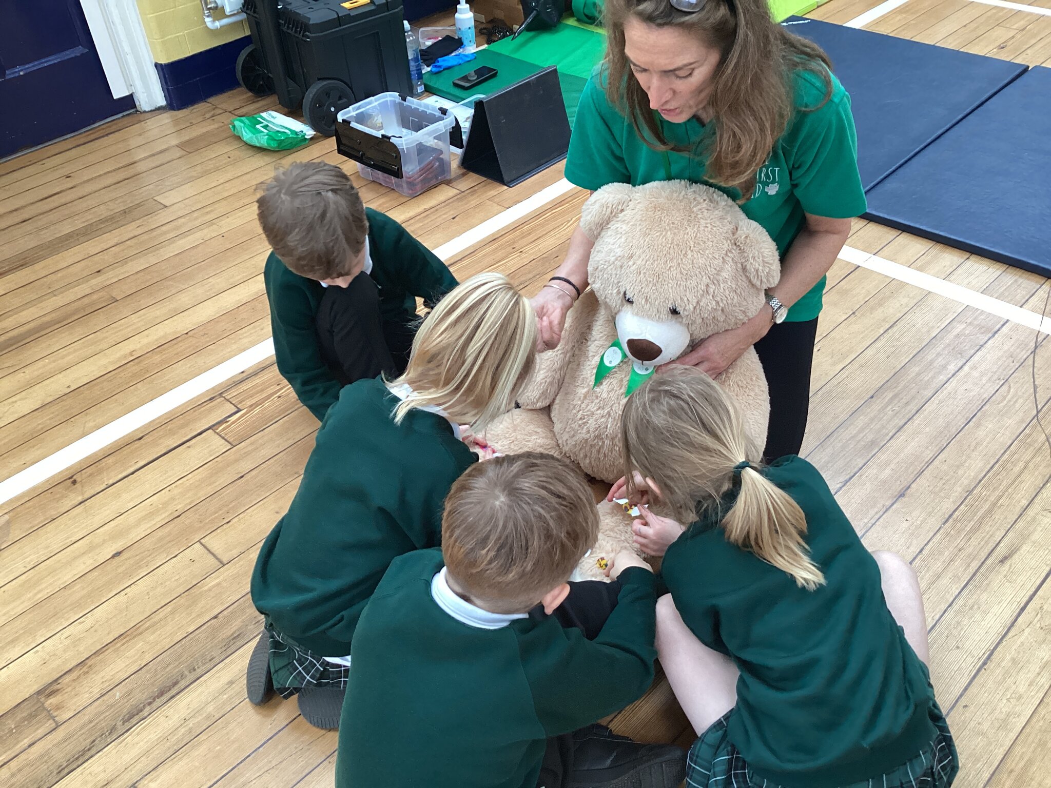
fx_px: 941
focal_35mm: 31
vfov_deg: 45.4
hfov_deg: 58.4
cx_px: 526
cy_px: 394
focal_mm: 3.3
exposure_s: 1/60
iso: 160
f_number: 2.4
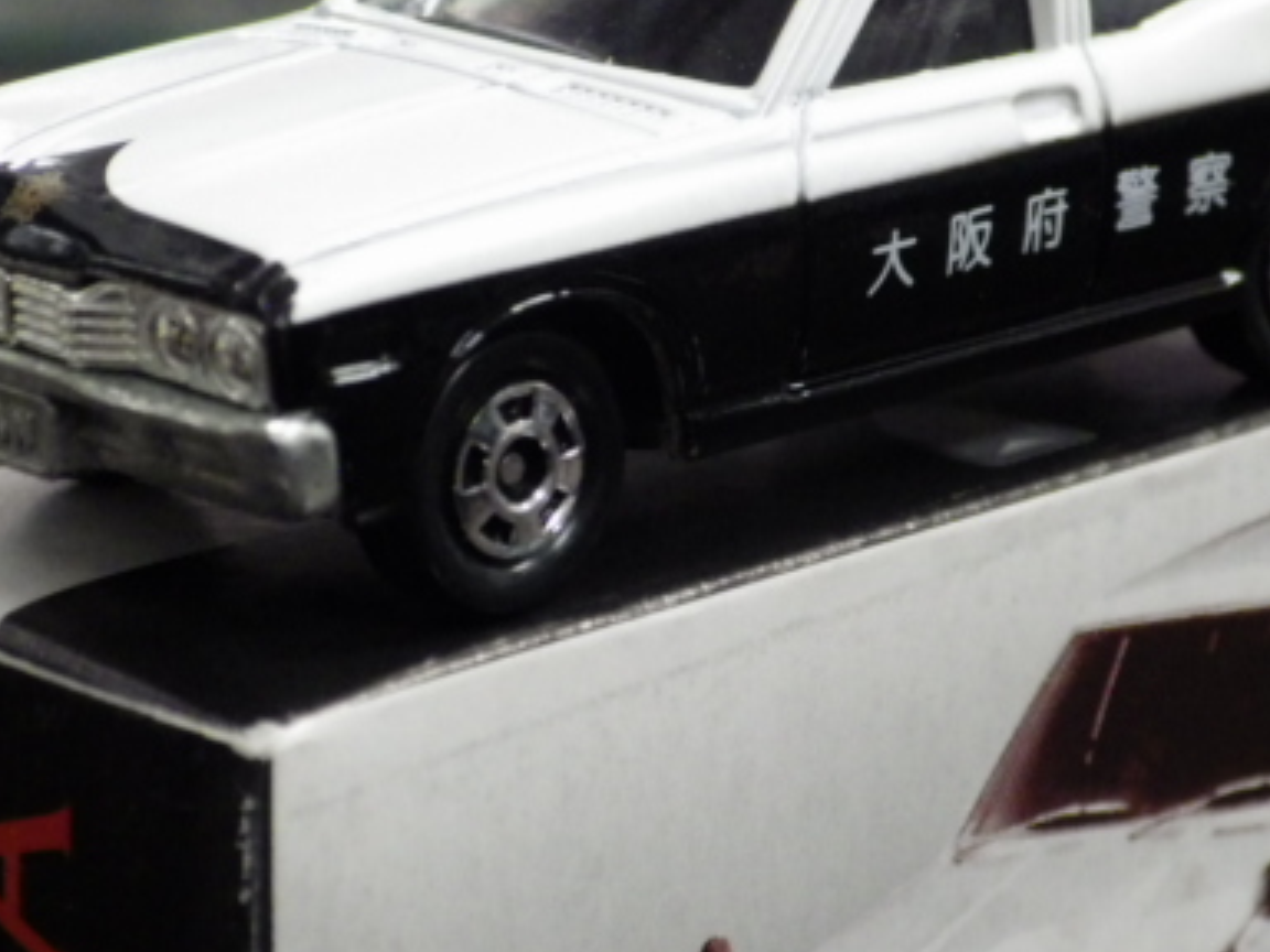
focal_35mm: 145
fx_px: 5320
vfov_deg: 10.2
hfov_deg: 13.6
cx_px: 628
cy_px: 383
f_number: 4.4
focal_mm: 15.6
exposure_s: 1/30
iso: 800
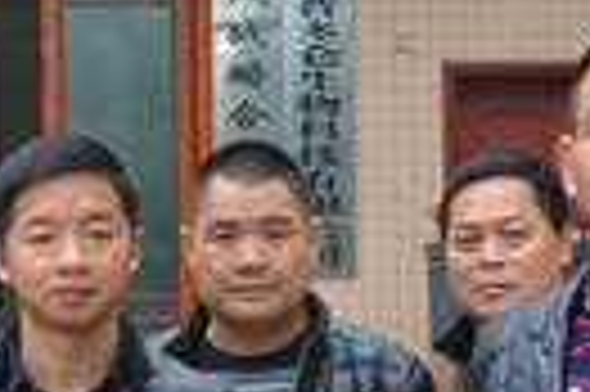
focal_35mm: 151
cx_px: 126
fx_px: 2472
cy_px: 484
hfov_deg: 13.6
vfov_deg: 8.9
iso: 2000
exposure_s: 1/320
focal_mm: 22
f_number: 9
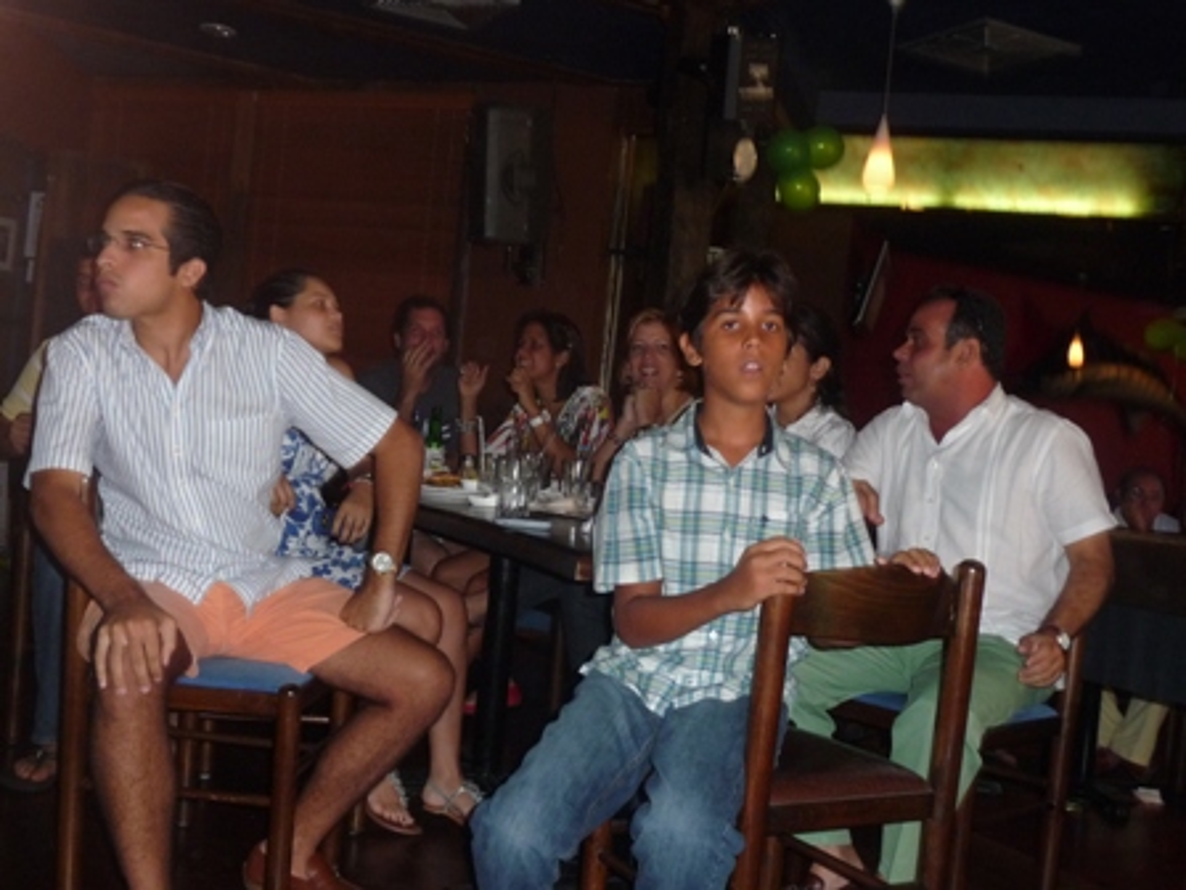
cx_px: 593
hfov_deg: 49.0
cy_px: 445
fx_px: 1302
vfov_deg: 37.7
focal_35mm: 38
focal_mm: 6.3
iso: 320
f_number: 3.8
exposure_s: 1/30
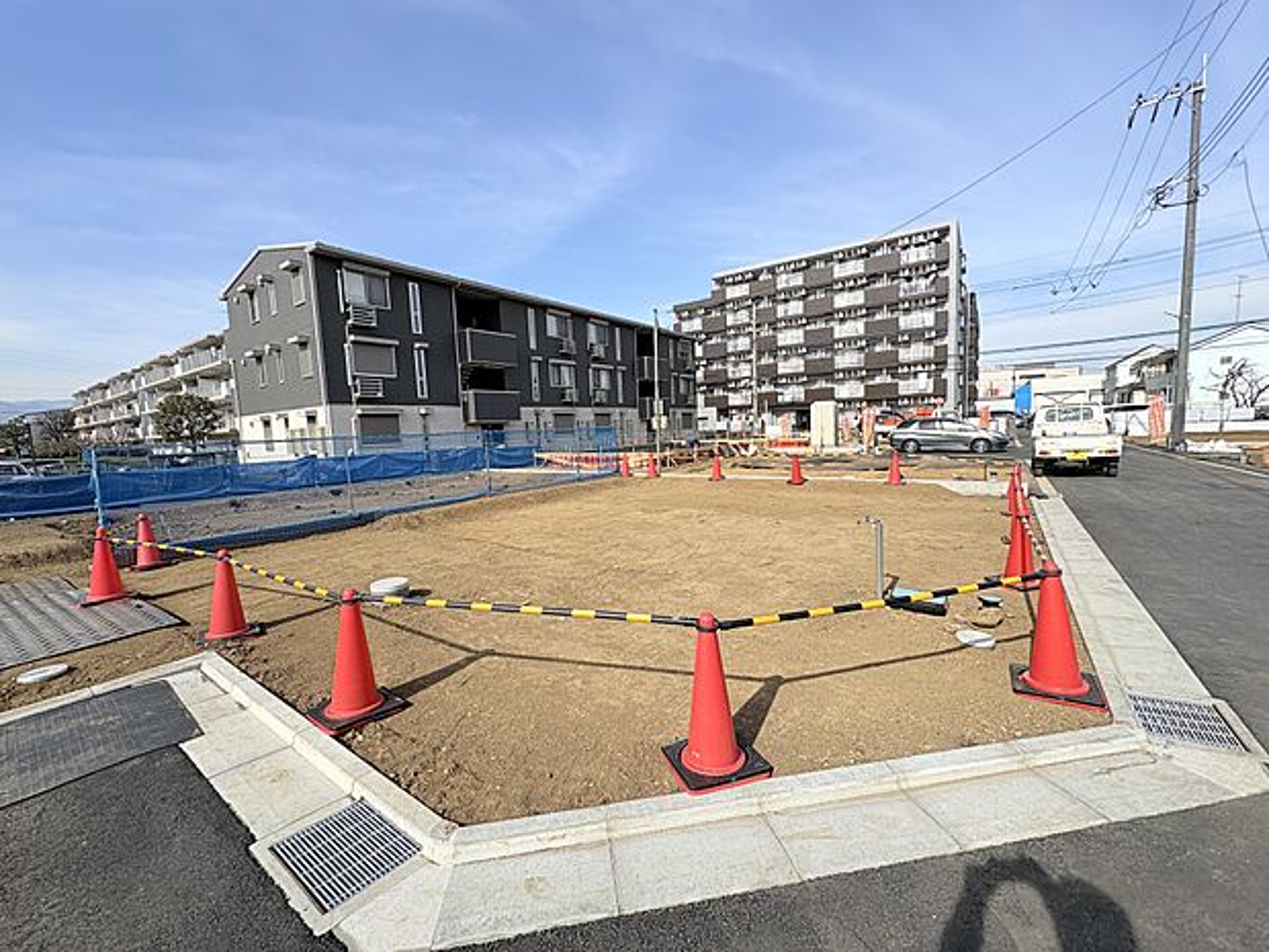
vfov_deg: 85.7
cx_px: 634
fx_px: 513
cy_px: 476
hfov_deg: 102.1
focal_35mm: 14
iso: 50
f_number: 2.2
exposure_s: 1/1672
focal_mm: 2.22
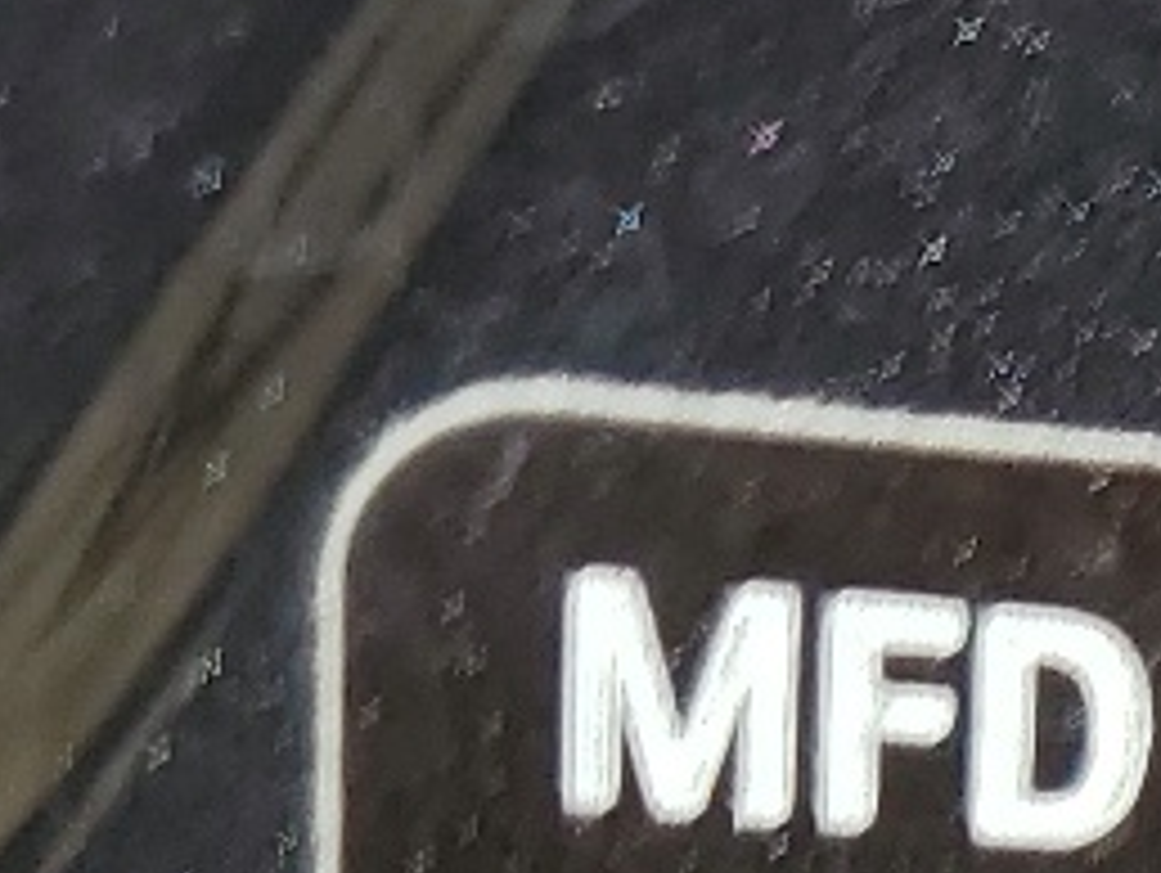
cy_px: 2061
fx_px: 5405
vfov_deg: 8.5
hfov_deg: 10.6
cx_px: 2722
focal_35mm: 161
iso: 50
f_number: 1.5
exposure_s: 1/1000
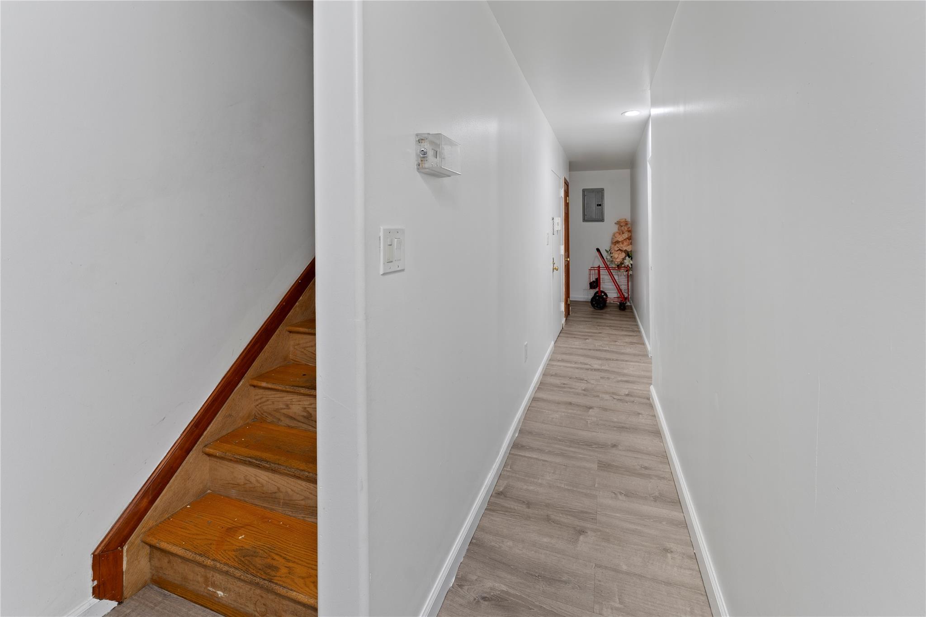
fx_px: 360
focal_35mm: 14
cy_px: 308
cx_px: 463
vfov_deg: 81.2
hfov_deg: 104.3
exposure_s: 1.3
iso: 320
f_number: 8
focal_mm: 14
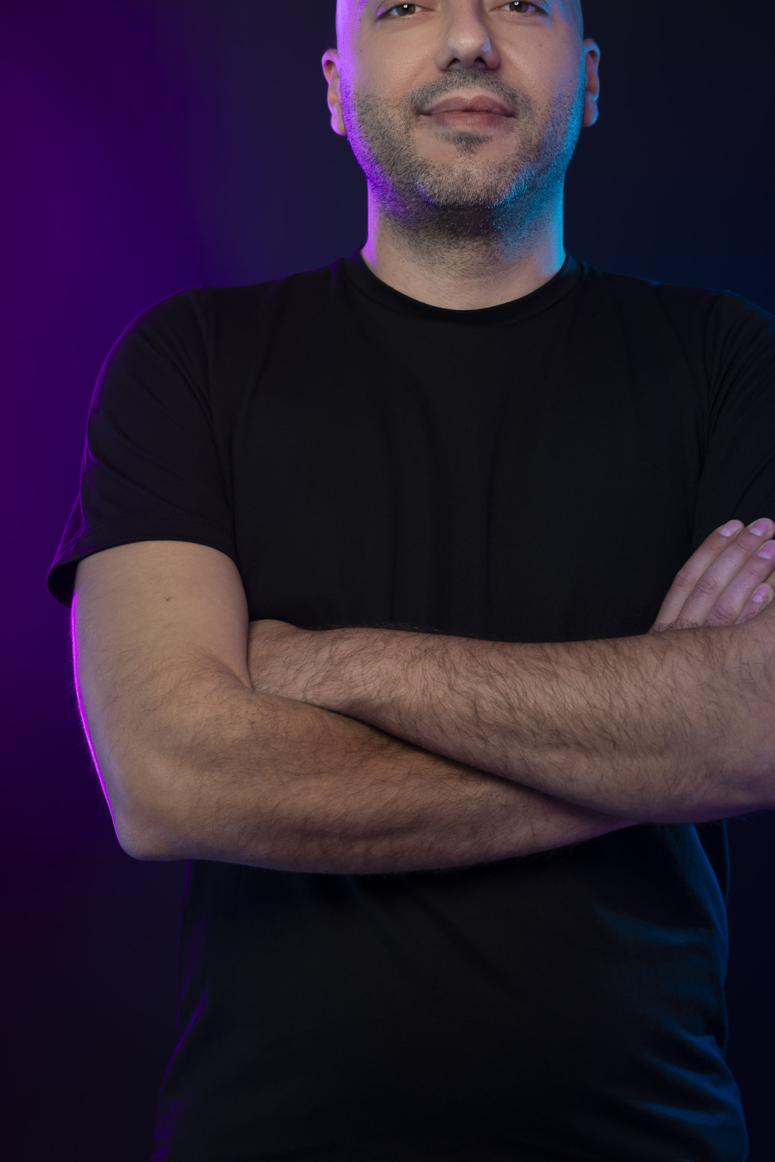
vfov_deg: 38.1
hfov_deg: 26.0
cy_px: 488
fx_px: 1678
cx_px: 457
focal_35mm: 52
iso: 50
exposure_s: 1/10
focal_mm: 44
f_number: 4
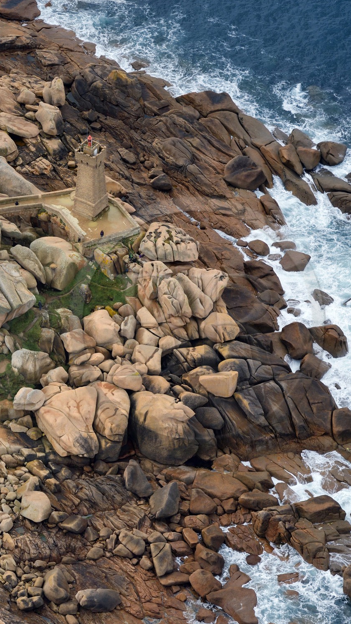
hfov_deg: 7.1
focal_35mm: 172
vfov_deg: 12.5
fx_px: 2847
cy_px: 326
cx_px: 196
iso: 800
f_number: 9
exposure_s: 1/800
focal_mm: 155
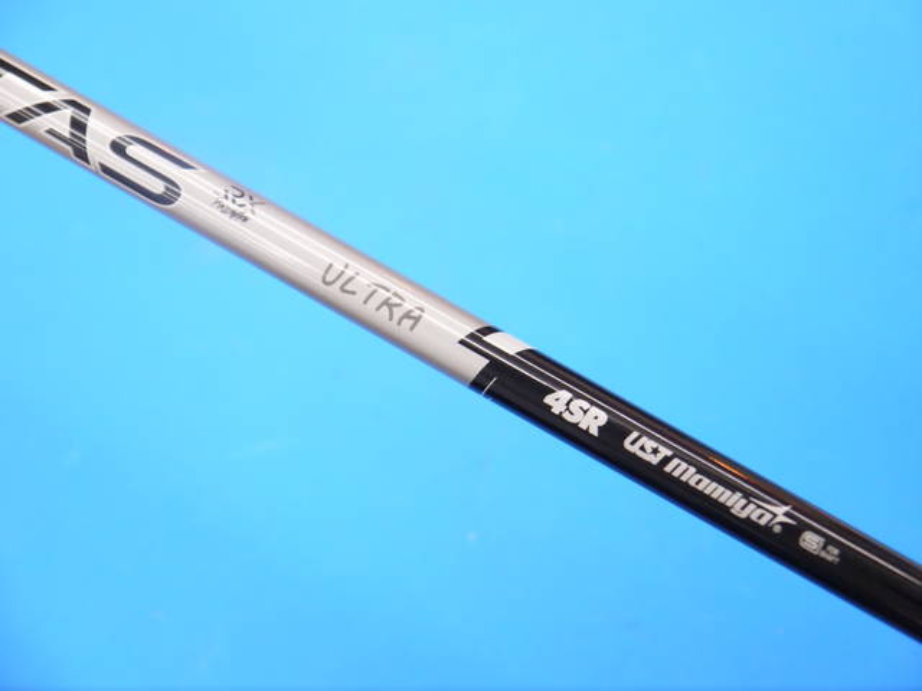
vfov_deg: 20.4
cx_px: 461
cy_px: 346
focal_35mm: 72
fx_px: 1918
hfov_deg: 27.0
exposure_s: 1/80
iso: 640
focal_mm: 36
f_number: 5.3
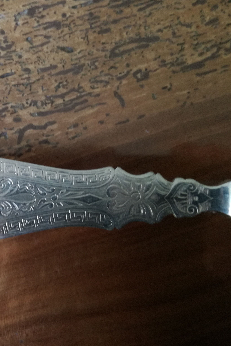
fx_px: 366
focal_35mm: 38
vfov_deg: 50.7
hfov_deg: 33.7
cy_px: 174
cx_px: 37
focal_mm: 3.79
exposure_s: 1/33.3
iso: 200
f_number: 2
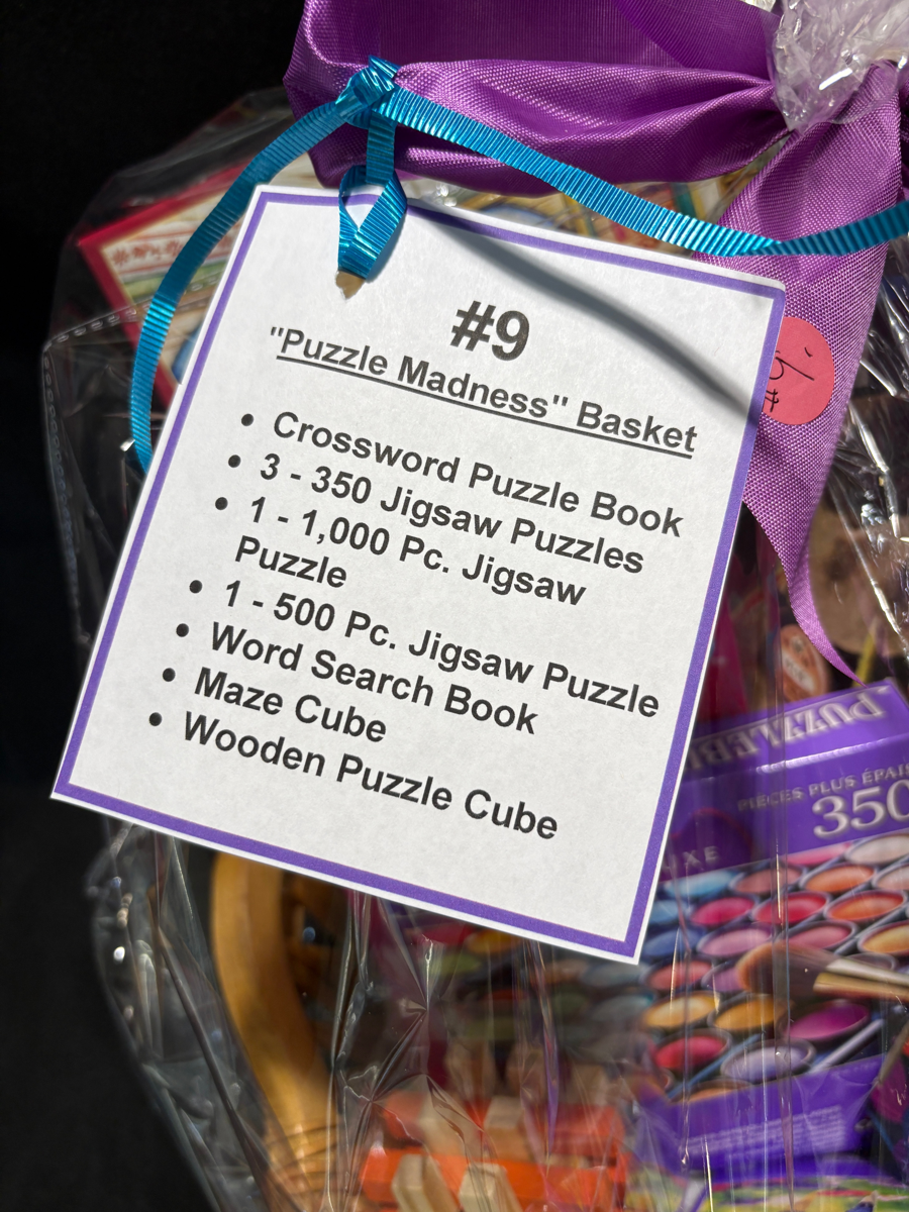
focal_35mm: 26
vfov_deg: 67.3
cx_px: 454
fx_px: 910
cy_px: 606
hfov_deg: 53.1
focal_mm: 5.96
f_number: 1.6
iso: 64
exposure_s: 1/60
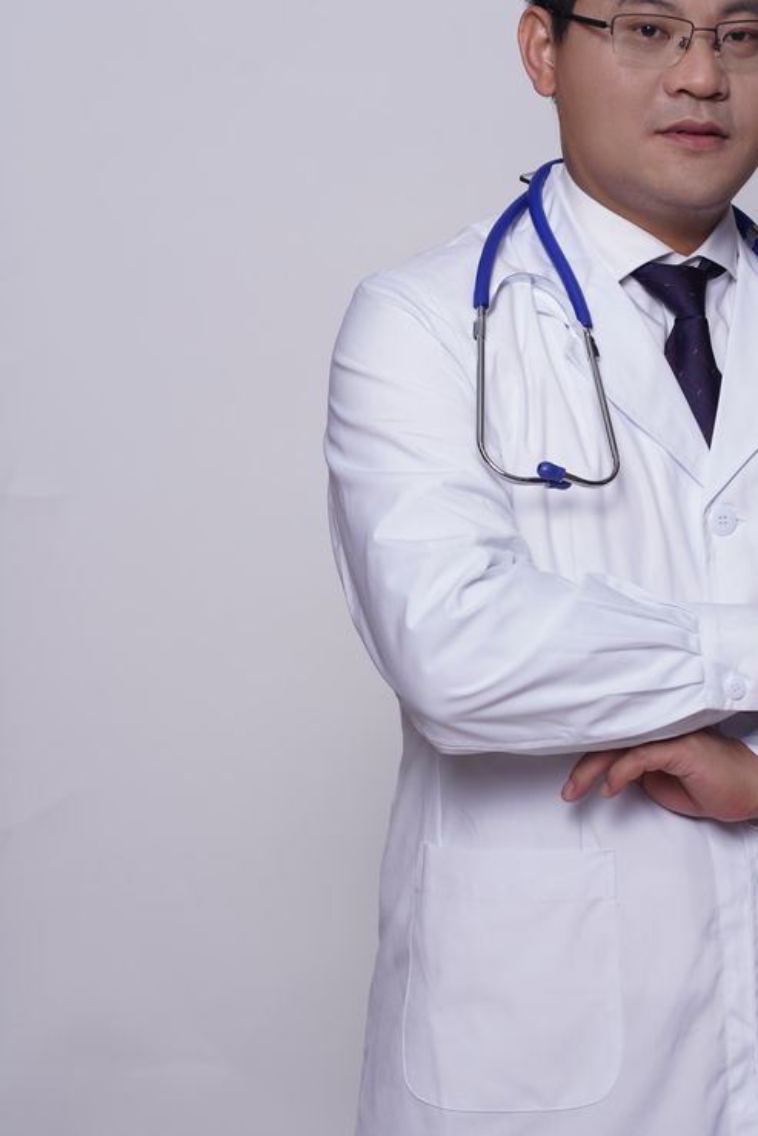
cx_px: 603
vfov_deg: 14.9
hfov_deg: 9.9
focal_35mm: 138
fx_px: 4356
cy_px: 637
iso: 160
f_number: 6.3
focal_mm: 85
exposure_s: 1/160
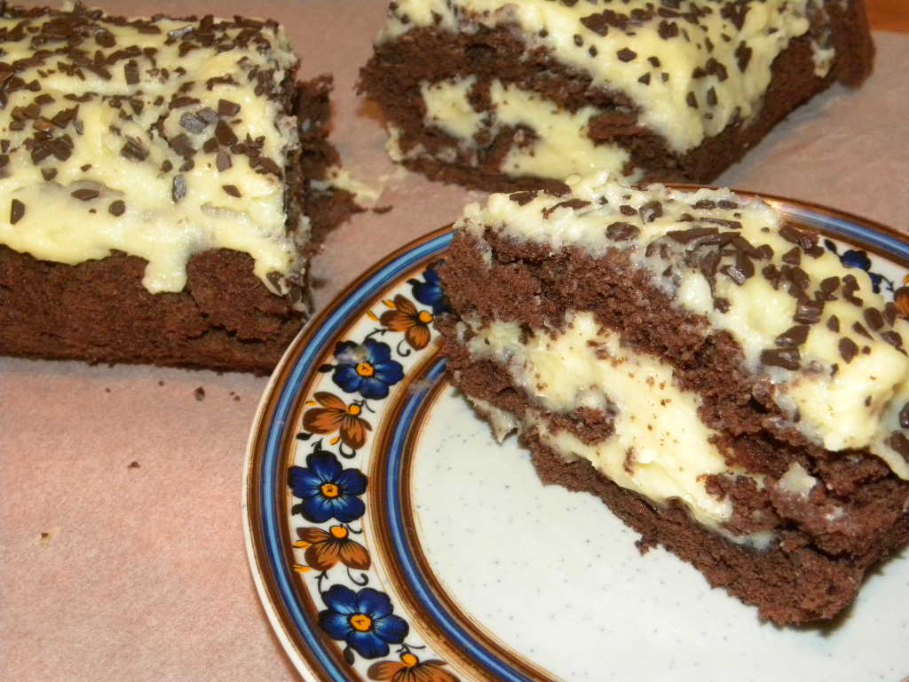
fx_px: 1208
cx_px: 454
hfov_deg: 41.2
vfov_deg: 31.5
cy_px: 341
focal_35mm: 46
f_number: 3.2
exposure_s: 1/30
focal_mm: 8.2
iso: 400
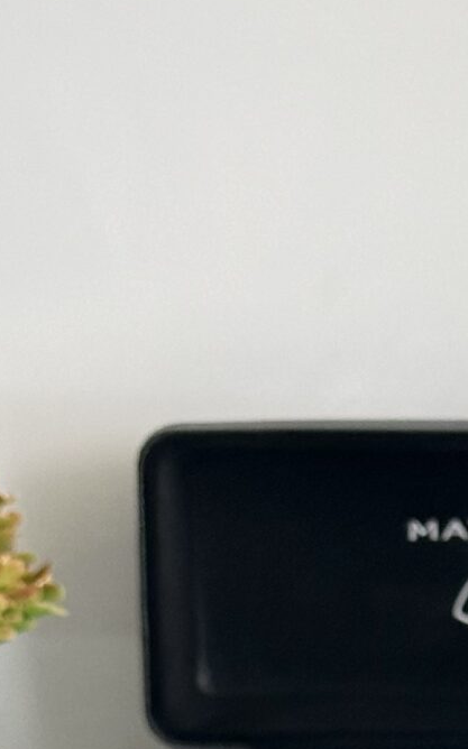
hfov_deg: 6.6
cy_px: 1069
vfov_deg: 10.4
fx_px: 3983
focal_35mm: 195
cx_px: 764
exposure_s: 1/83
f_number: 1.78
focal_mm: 6.86
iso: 80
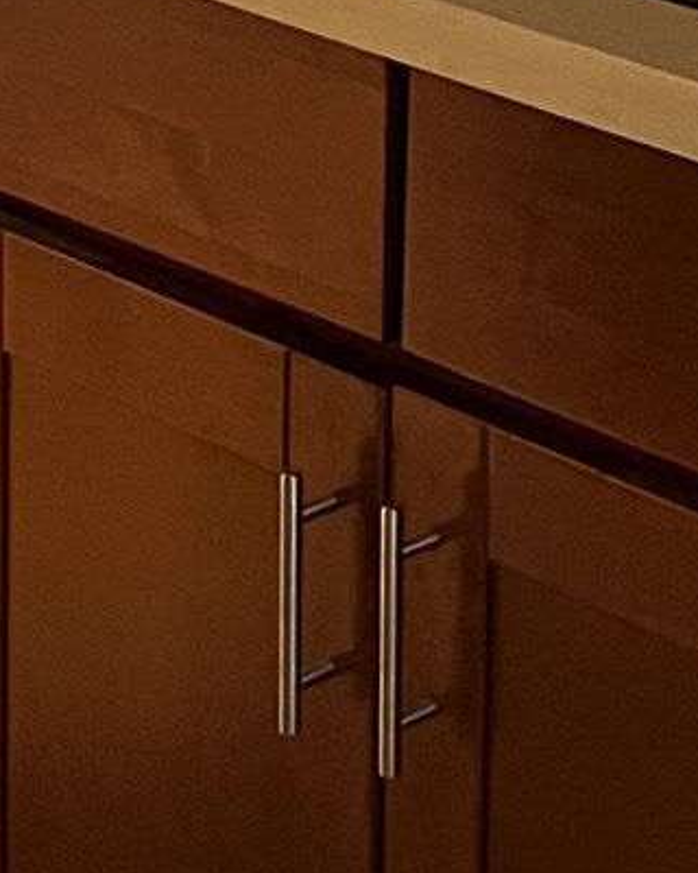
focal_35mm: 146
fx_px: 3770
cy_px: -655
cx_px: 801
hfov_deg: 10.4
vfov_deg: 12.2
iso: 640
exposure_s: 1/40
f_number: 1.5
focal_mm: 5.7
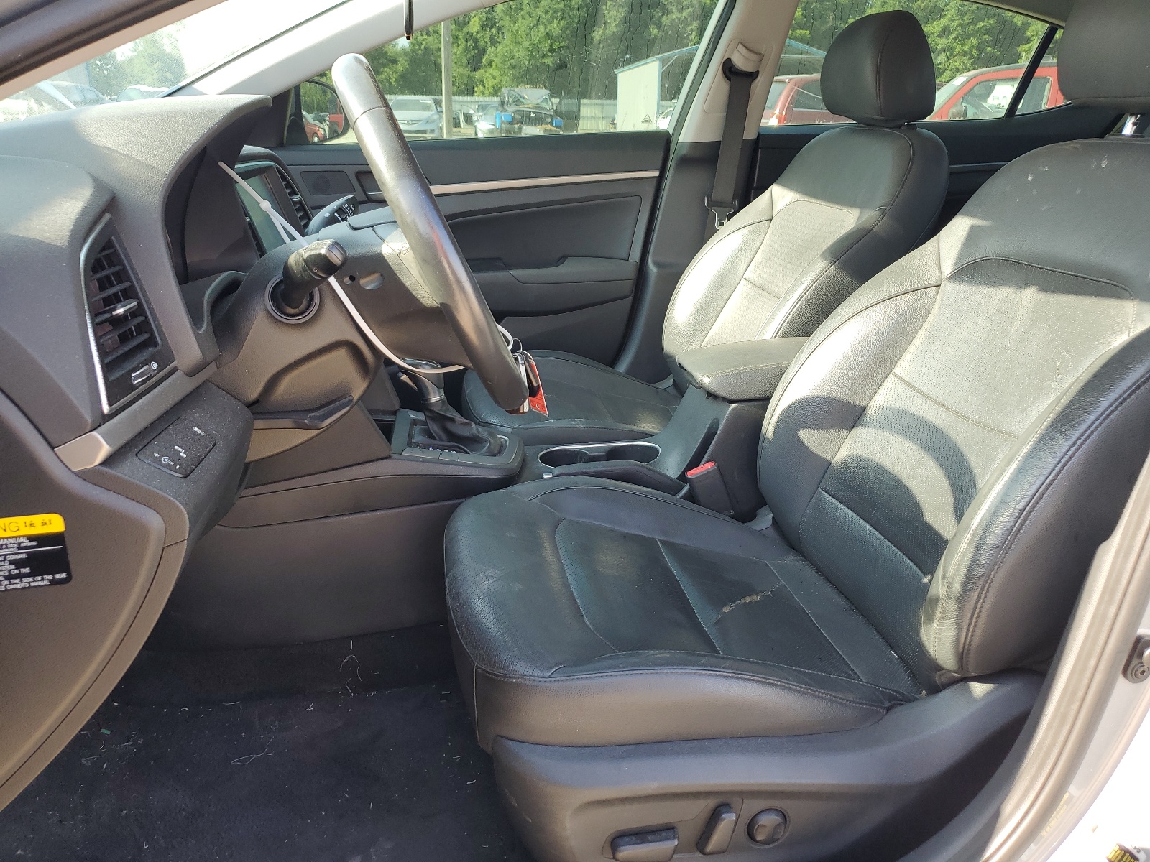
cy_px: 431
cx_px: 575
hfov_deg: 67.3
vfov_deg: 53.1
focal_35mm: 26
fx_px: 864
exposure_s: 1/217
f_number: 1.5
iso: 50
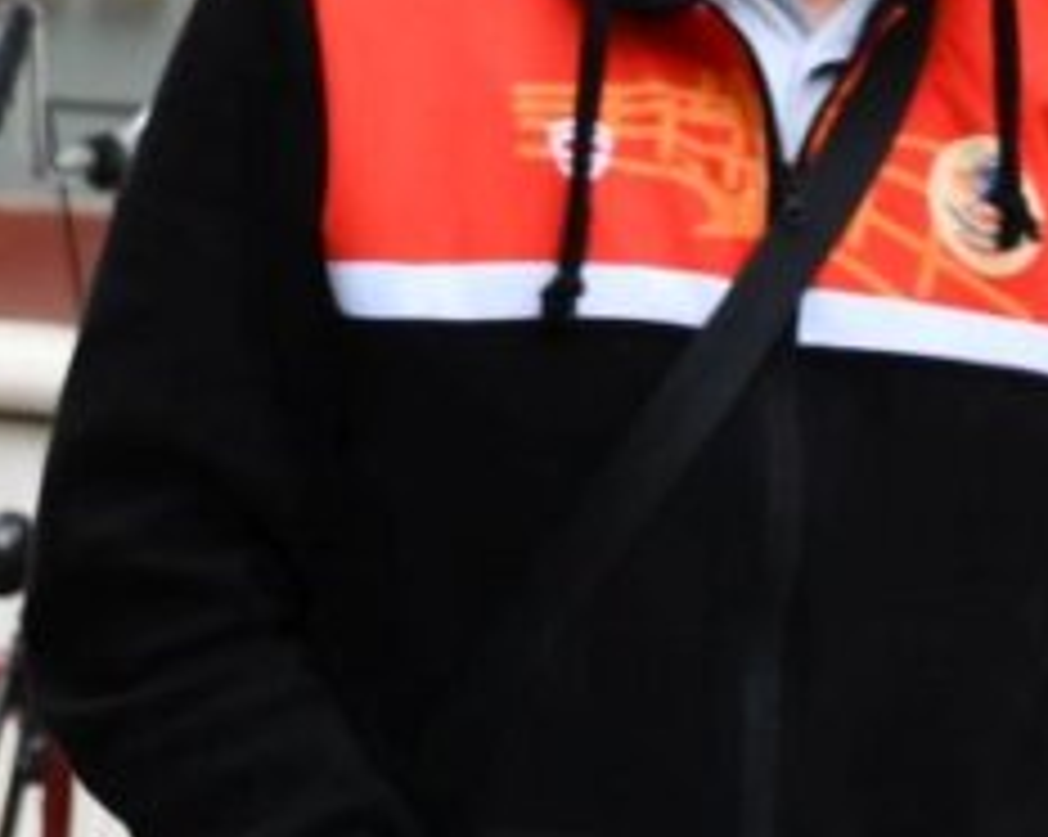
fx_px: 28821
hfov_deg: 2.1
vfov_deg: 1.7
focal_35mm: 930
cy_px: 603
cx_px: 513
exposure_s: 1/250
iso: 720
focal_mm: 122
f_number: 5.6
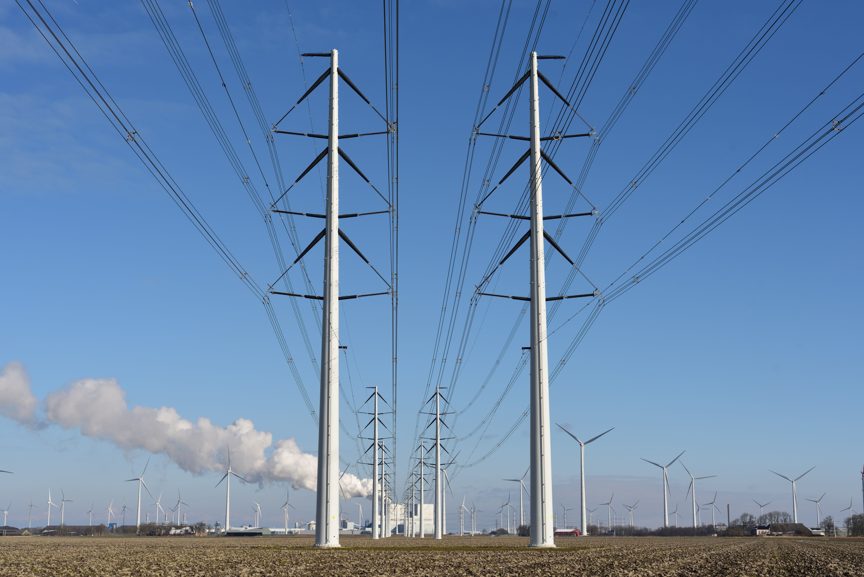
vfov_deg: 27.0
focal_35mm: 50
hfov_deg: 39.6
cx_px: 432
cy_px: 288
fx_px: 1200
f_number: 8
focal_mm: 50
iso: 200
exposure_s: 1/1000
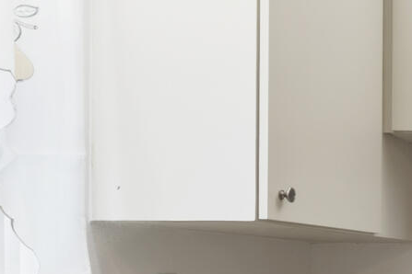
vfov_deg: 14.2
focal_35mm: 94
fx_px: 1076
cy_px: 309
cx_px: 841
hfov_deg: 16.3
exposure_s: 1/20
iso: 200
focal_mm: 14
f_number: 9
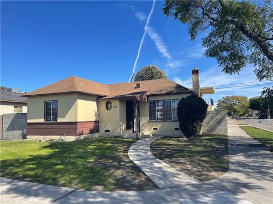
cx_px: 136
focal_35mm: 26
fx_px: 205
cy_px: 102
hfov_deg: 67.3
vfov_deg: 53.1
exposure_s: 1/1473
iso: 32
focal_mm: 4.2
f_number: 1.6
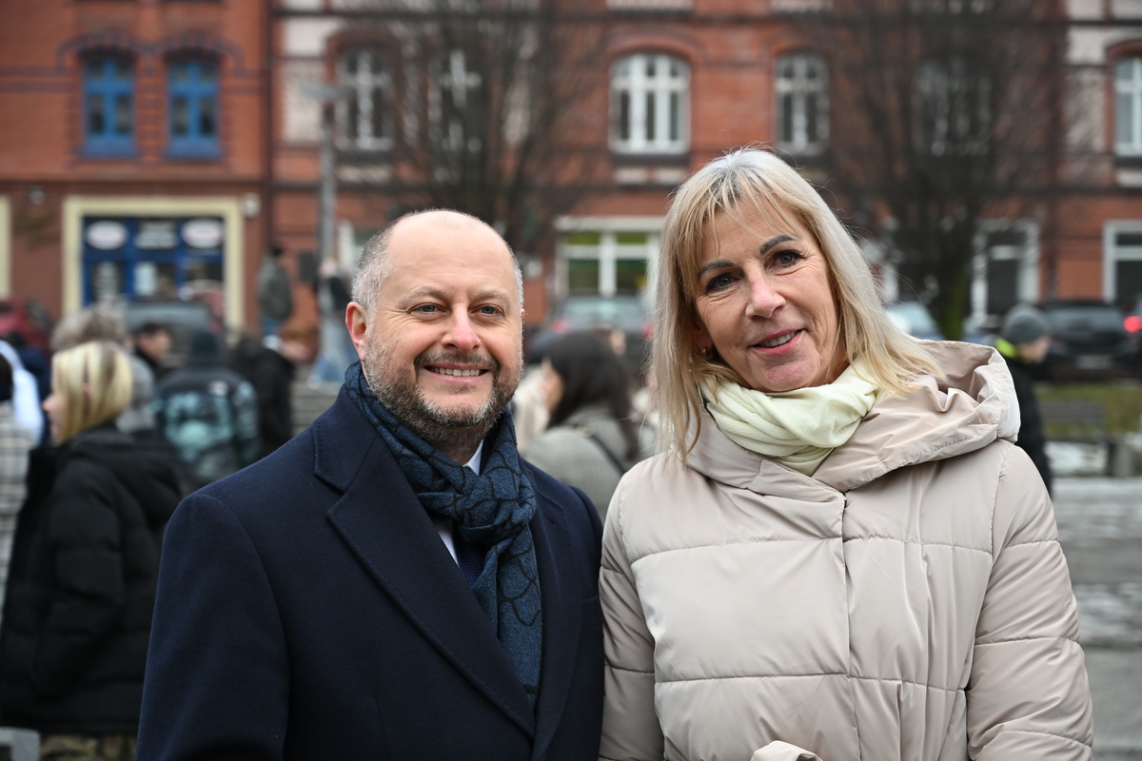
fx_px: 1967
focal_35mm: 62
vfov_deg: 21.9
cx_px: 571
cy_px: 380
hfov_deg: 32.4
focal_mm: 62
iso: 2000
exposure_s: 1/1250
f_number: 4
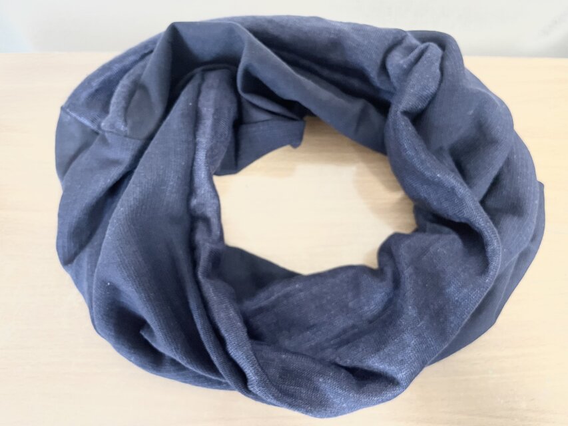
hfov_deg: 67.3
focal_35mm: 26
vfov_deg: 53.1
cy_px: 213
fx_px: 427
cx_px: 284
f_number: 1.6
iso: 500
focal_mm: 4.2
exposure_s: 1/53
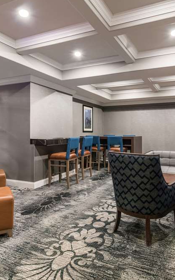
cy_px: 139
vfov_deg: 72.5
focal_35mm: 25
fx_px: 191
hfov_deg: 49.0
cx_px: 104
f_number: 9
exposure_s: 1.6
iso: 250
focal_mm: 16
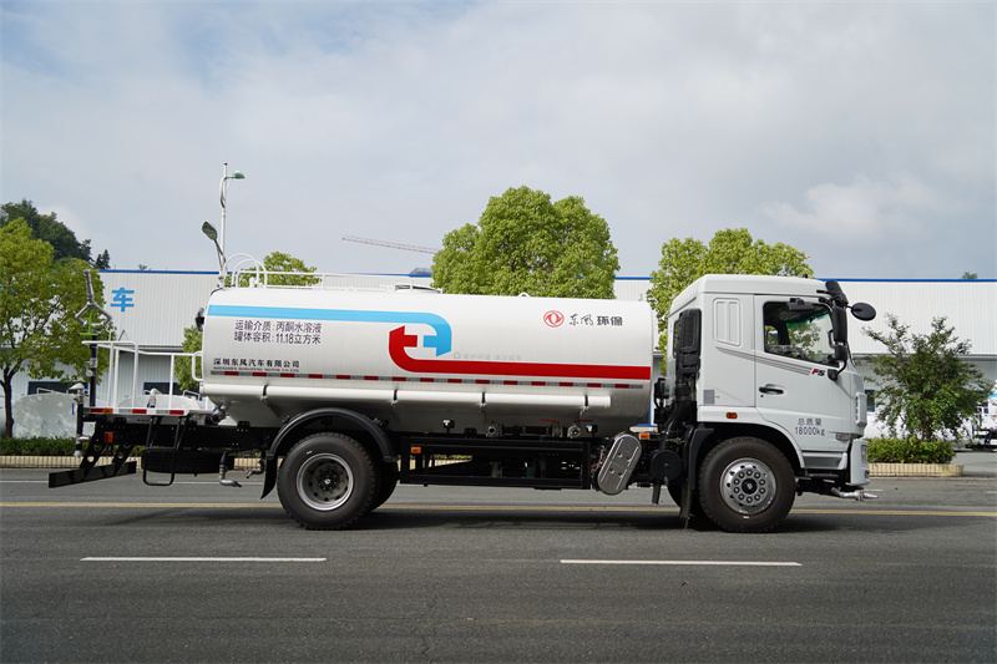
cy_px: 332
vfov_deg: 38.9
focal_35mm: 34
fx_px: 941
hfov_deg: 55.8
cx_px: 498
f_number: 3.2
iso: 100
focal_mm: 34
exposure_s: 1/1600
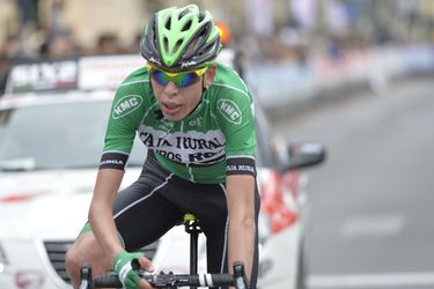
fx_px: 4340
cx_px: 177
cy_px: 151
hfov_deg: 5.7
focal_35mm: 360
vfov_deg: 3.8
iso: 800
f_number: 5
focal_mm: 300
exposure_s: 1/1600
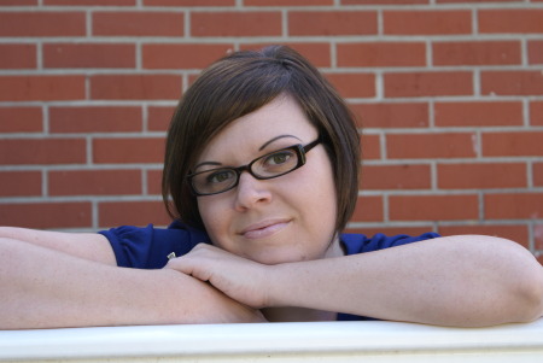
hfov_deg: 19.4
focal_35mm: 105
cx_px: 272
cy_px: 182
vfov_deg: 13.1
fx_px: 1585
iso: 250
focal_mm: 70
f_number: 5.6
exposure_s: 1/125
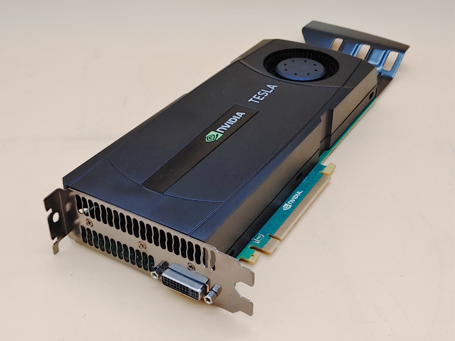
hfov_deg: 41.2
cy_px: 170
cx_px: 228
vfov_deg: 31.5
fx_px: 605
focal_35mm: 46
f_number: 1.8
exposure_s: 1/120
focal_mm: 4.36
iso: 50
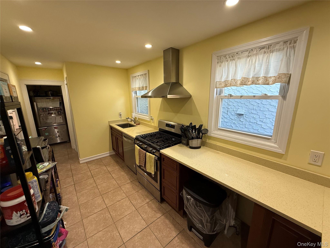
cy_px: 124
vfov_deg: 85.7
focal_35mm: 14
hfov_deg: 102.1
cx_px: 165
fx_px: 133
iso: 250
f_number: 2.2
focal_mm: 2.22
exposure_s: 1/120
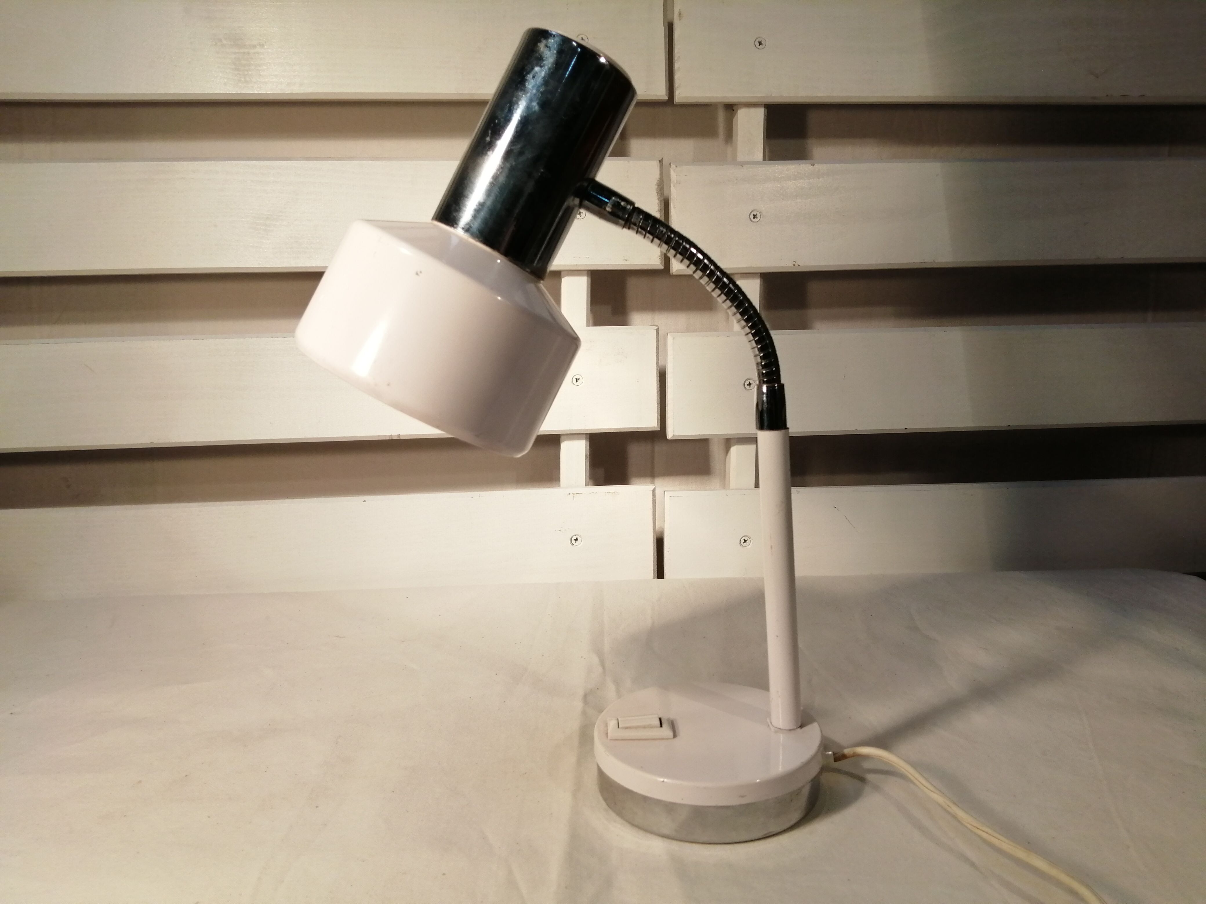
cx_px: 603
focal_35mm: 26
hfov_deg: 67.3
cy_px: 452
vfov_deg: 53.1
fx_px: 906
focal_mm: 3.46
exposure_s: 1/100
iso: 64
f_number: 1.8
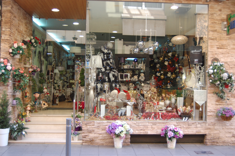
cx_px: 118
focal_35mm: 39
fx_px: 254
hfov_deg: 49.6
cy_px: 78
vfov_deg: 34.1
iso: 800
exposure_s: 1/125
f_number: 4.2
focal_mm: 26
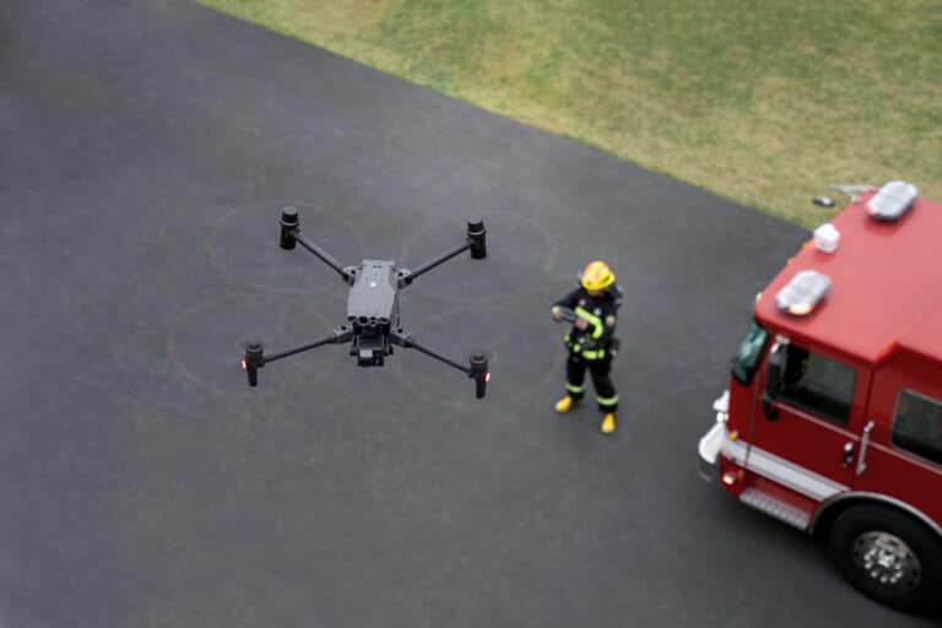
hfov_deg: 28.8
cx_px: 471
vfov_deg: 19.5
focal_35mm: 70
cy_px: 314
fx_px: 1832
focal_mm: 70
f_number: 4
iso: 200
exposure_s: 1/100
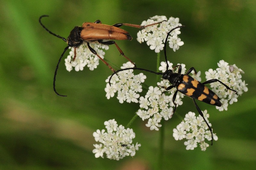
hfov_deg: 13.7
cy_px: 85
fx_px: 1065
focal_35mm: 150
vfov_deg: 9.1
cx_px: 128
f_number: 16
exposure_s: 1/250
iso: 400
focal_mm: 100
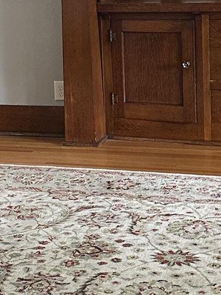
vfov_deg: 16.6
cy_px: 85
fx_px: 1006
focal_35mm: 118
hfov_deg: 12.3
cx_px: -21
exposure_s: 1/60
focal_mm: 6.86
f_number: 1.78
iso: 320
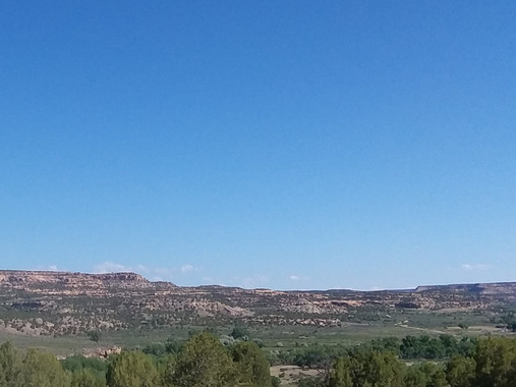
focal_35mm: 61
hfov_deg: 30.4
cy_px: 87
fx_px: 909
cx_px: 62
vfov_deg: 23.7
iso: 40
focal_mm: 2.47
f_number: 1.9
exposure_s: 1/1832
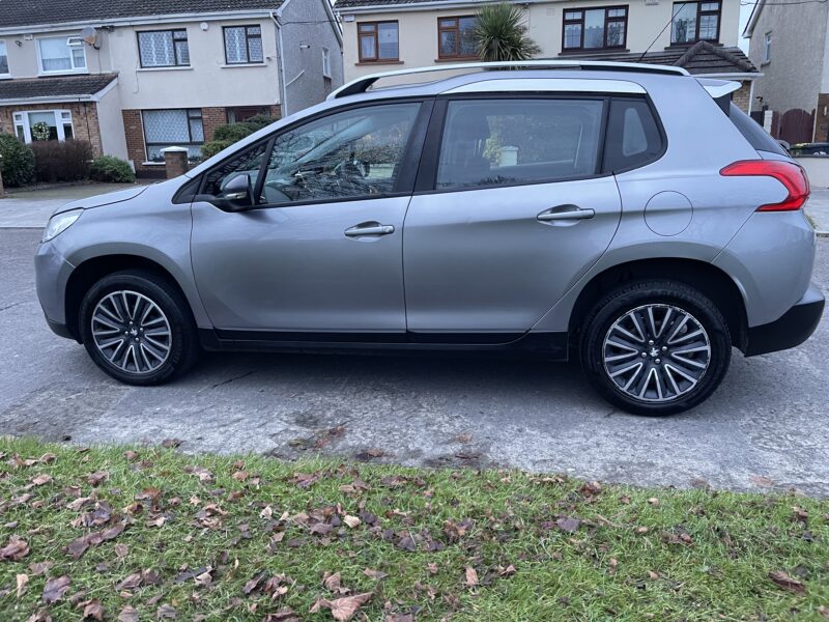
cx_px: 414
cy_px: 311
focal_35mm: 25
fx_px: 599
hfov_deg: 69.4
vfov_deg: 54.9
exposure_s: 1/60
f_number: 1.6
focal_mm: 5.1
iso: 320
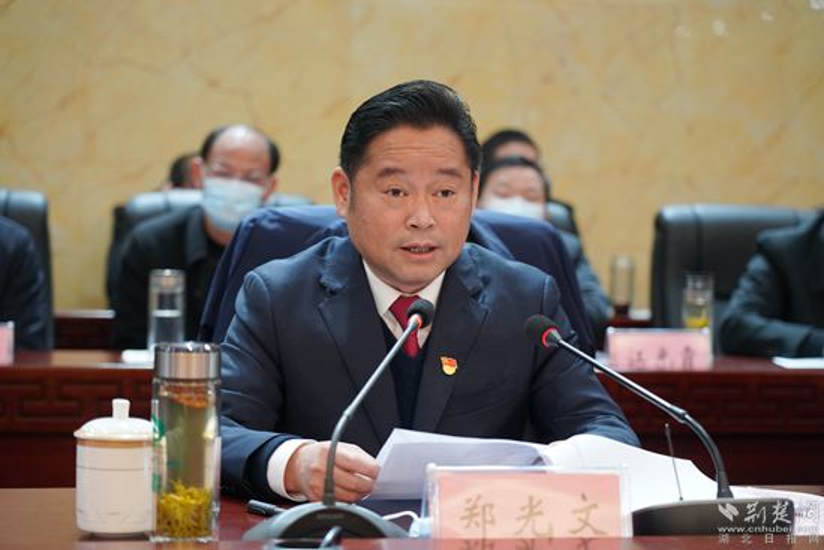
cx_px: 412
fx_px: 2060
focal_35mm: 90
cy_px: 275
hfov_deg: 22.6
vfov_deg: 15.2
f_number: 4
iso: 2500
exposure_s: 1/160
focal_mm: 90
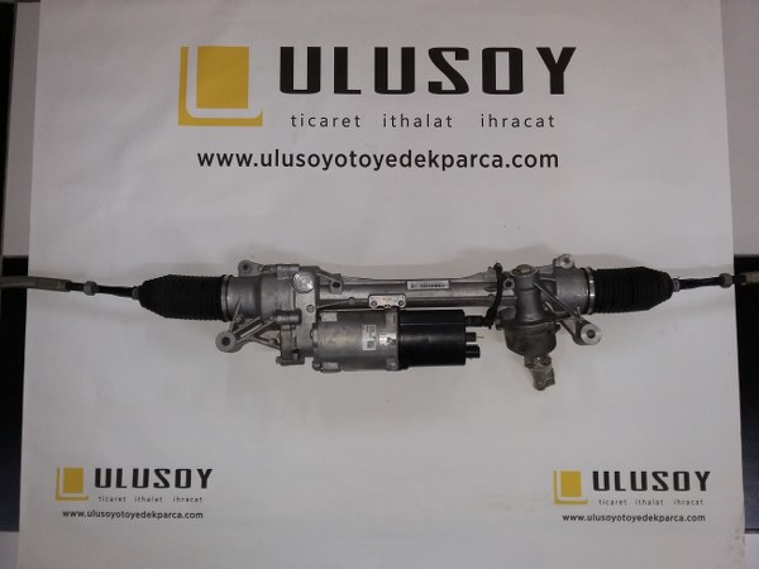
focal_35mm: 31
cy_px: 284
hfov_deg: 58.4
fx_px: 680
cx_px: 380
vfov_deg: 45.4
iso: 80
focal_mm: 3.3
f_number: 2.2
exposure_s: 1/30
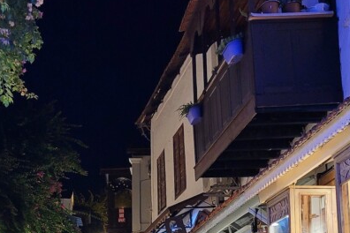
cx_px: 81
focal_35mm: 70
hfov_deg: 28.4
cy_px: 270
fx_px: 681
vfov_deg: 18.6
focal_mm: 5.4
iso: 200
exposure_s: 1/50
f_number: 1.8
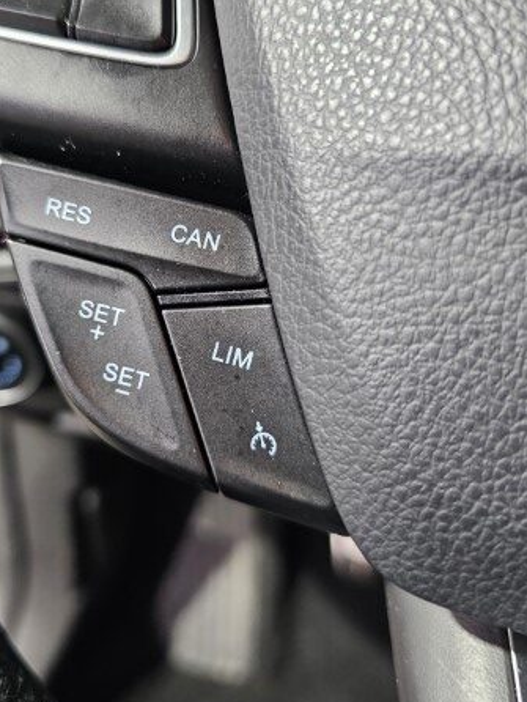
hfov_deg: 42.7
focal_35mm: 33
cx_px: 200
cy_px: 297
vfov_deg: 55.1
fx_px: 669
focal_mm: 6.3
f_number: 1.7
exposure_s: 1/100
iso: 1000
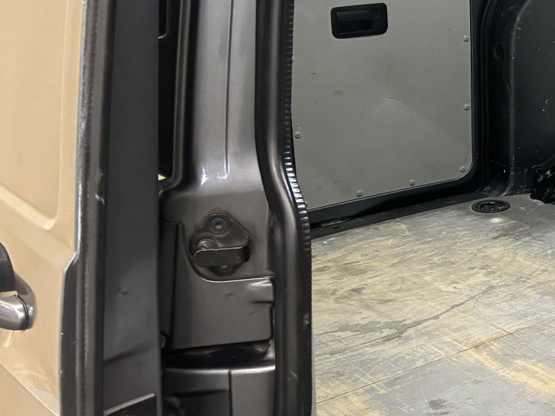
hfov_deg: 22.6
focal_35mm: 75
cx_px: 762
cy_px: 191
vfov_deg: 19.6
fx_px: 1202
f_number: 1.6
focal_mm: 5.96
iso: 250
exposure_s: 1/50
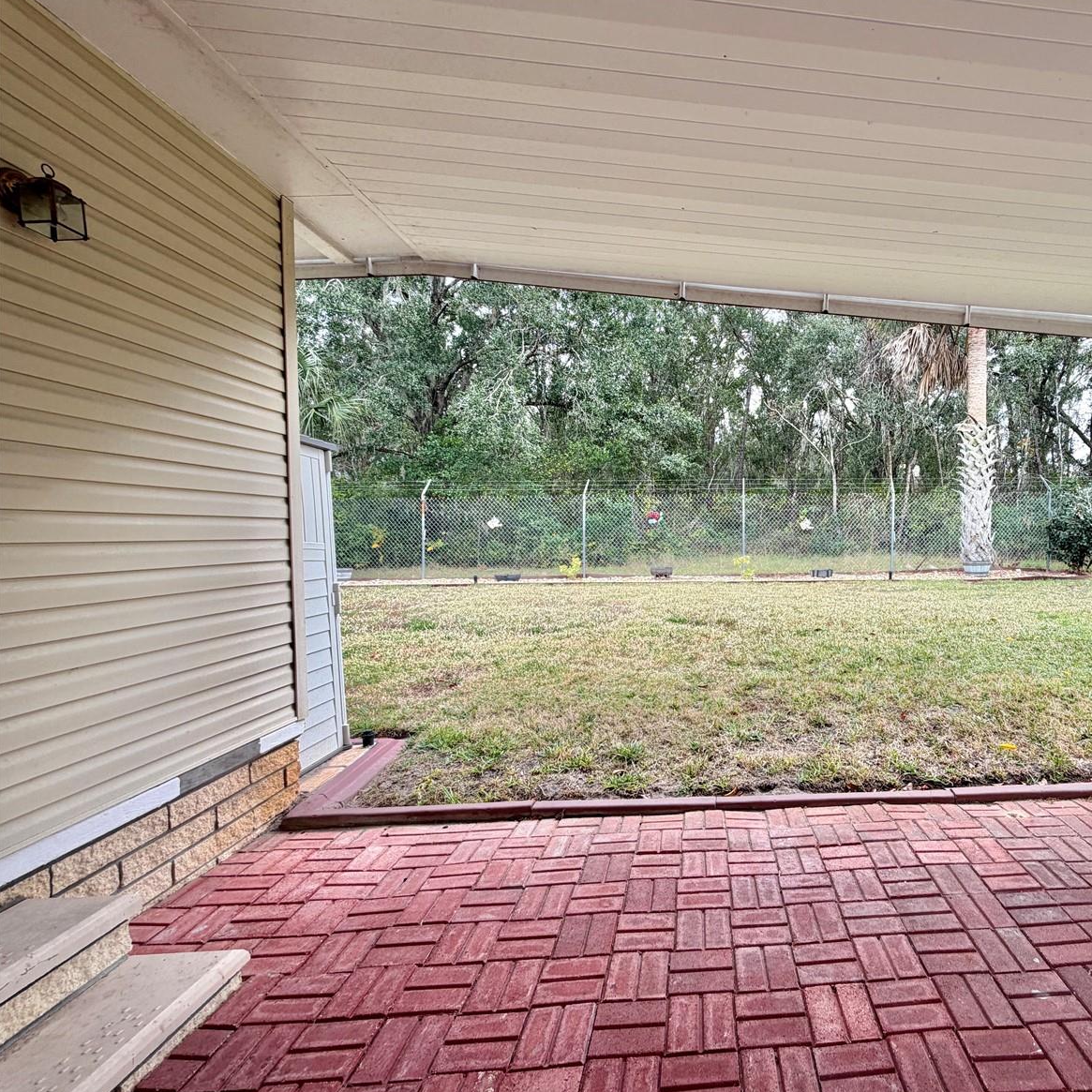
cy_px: 555
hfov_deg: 80.5
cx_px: 747
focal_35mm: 17
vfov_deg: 84.0
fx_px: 607
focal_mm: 2.22
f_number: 2.2
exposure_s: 1/167
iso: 40
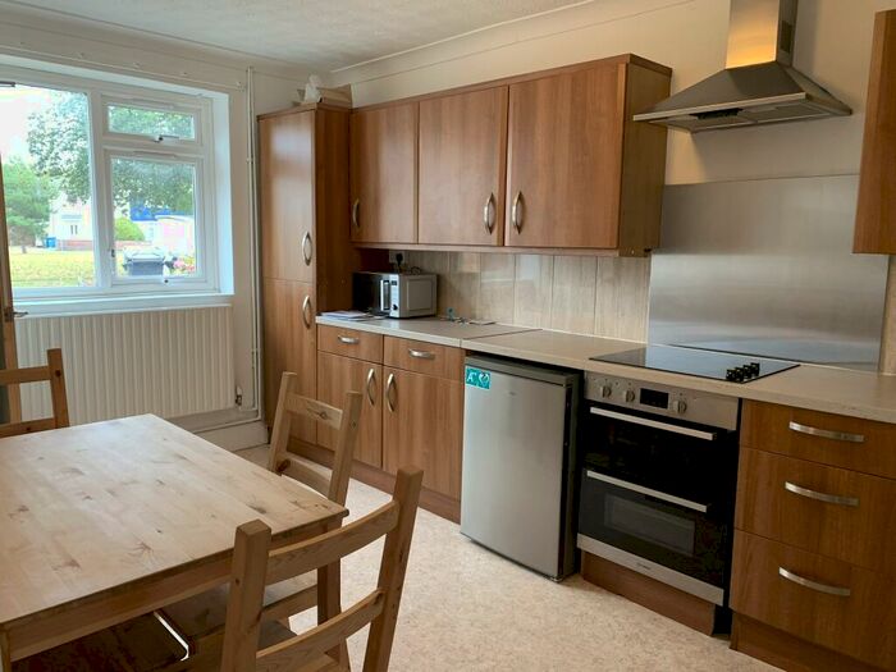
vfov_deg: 53.1
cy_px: 336
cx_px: 448
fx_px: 673
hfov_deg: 67.3
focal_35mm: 26
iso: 80
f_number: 1.8
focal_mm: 4.25
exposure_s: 1/50
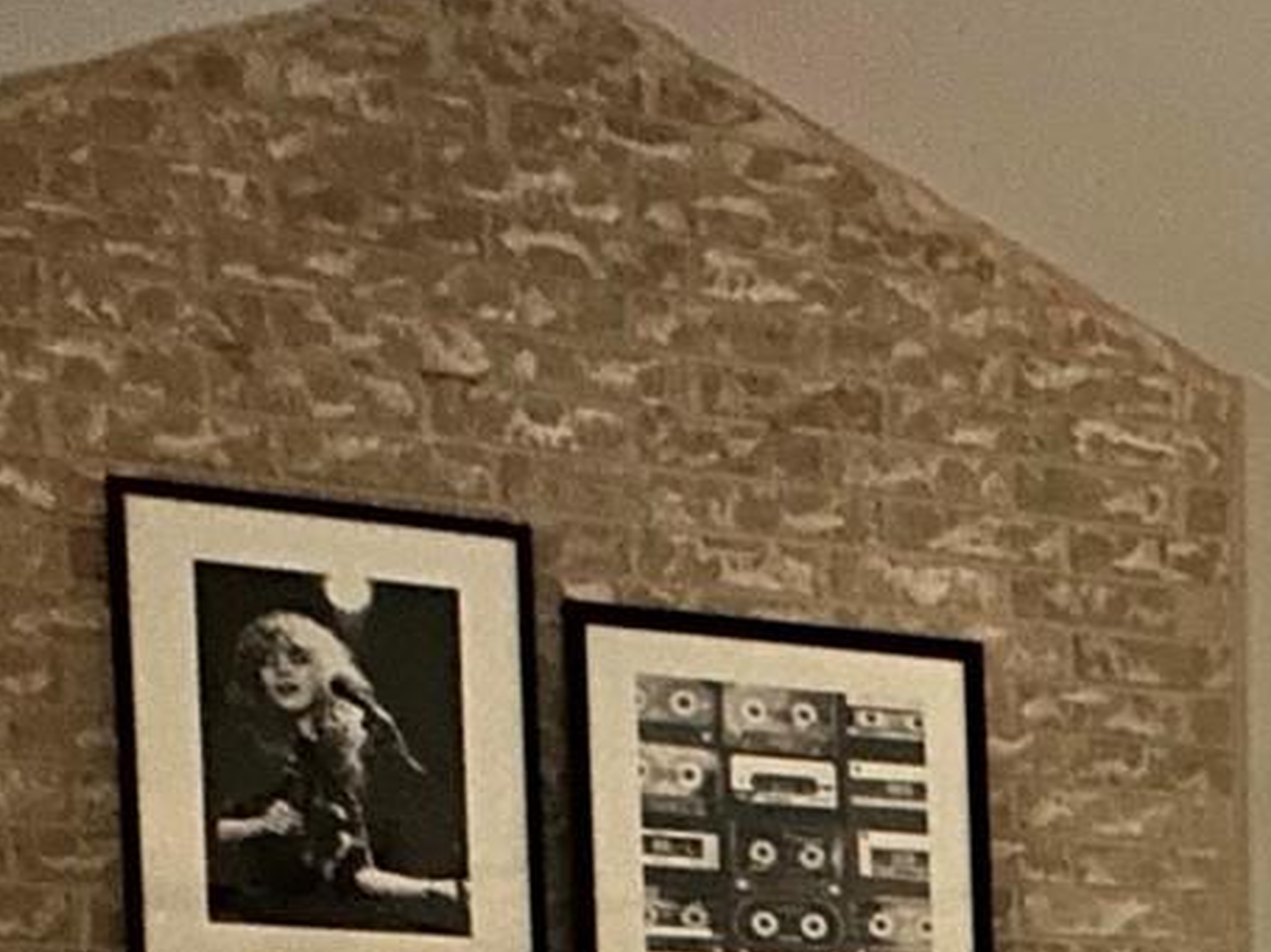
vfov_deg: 19.6
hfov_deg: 26.7
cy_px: 1506
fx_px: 2313
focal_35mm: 63
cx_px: 1584
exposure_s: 1/8
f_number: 2.2
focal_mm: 2.22
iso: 2000
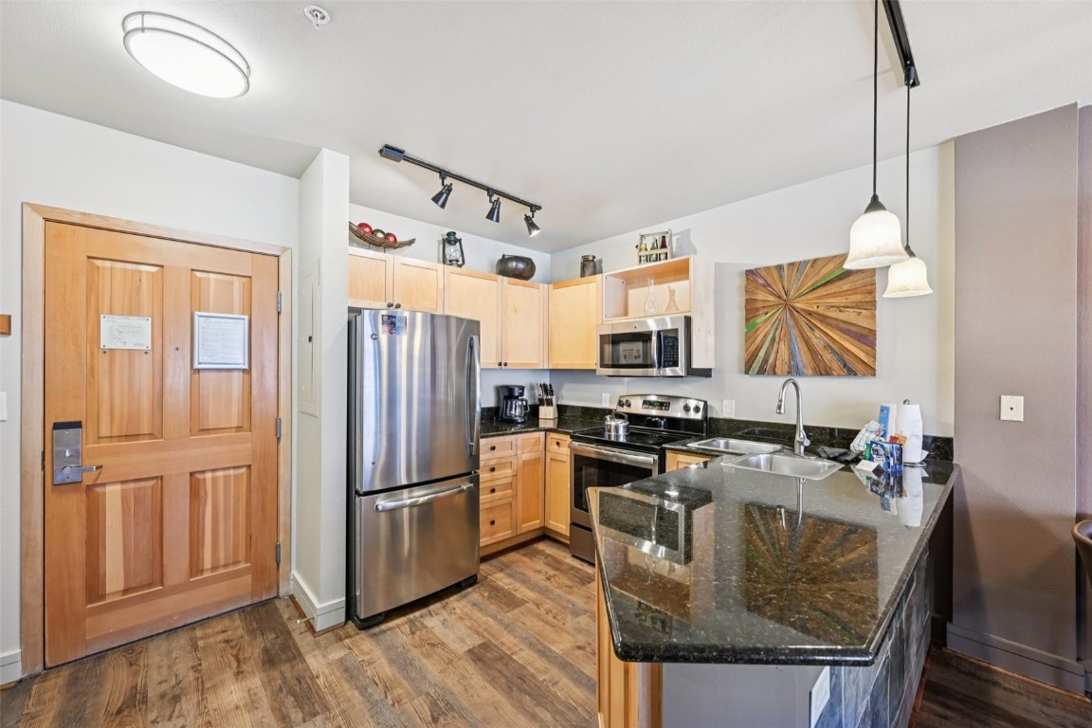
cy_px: 364
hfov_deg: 104.3
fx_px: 425
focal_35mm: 14
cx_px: 546
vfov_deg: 81.2
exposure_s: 1/8
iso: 400
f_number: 8
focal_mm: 14
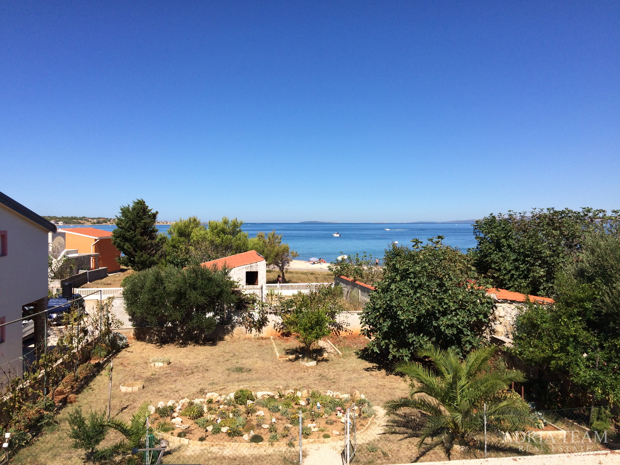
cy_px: 232
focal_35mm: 29
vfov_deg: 48.2
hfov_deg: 61.7
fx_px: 519
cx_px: 310
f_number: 2.2
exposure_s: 1/2933
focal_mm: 4.15
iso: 32
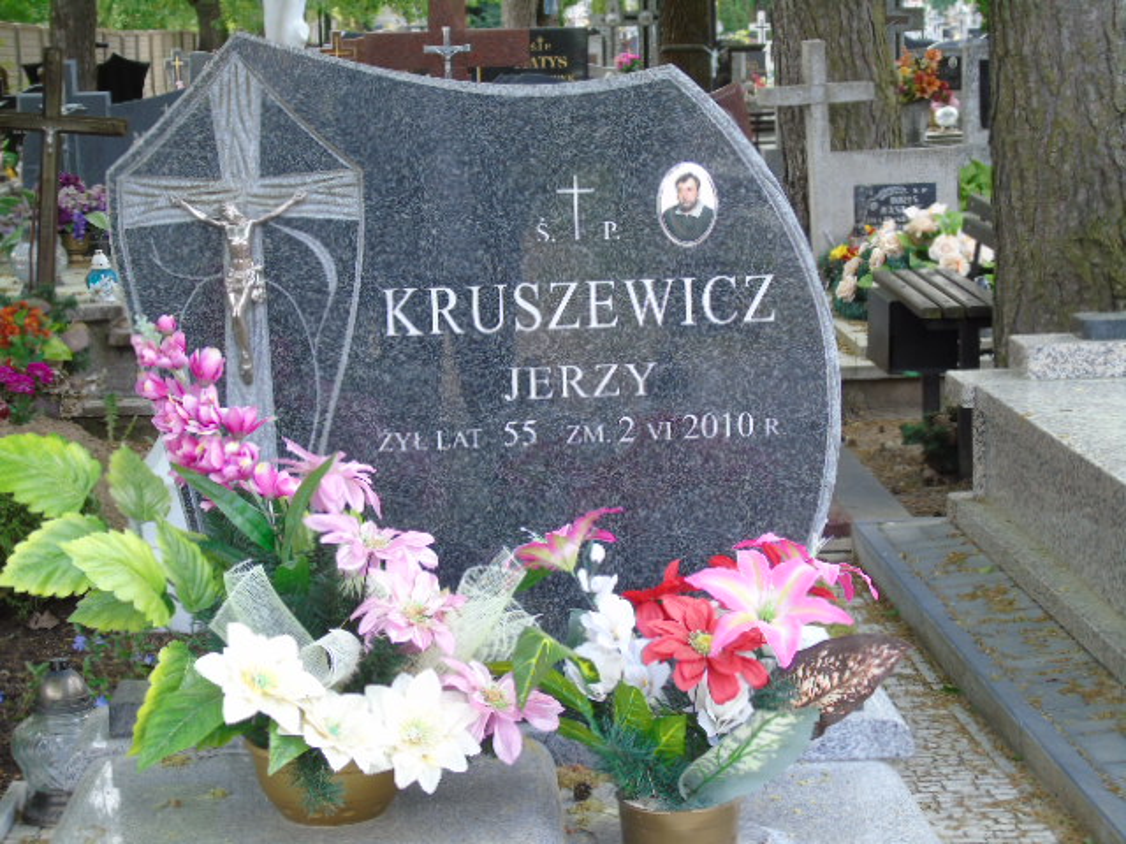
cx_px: 563
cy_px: 422
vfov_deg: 18.0
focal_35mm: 82
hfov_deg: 23.8
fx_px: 2667
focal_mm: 15
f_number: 4.1
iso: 80
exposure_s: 1/60
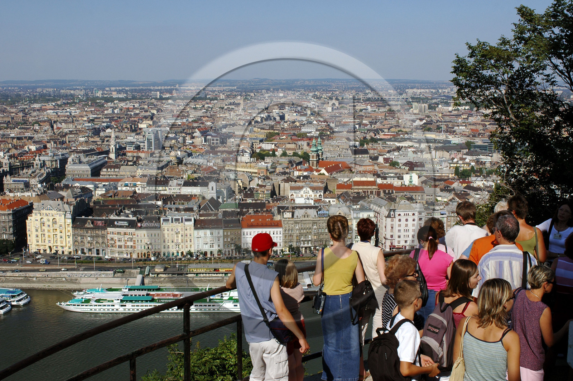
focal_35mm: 42
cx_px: 286
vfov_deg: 31.8
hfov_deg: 46.4
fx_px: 668
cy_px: 190
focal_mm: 28
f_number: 10
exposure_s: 1/400
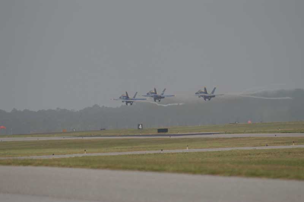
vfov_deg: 3.0
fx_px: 3797
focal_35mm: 450
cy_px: 101
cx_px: 152
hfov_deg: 4.6
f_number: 6.3
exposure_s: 1/2000
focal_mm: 300
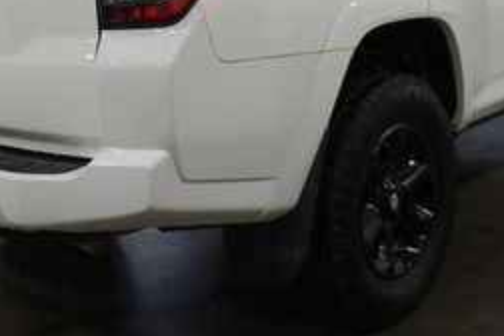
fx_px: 854
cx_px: 222
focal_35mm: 61
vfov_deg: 21.7
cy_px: 33
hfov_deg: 32.8
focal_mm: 16
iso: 1600
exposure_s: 1/160
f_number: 3.5
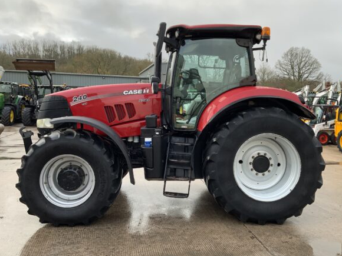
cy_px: 119
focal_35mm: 32
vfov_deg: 44.1
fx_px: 316
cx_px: 186
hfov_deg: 56.7
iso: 16
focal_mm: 3
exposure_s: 1/176
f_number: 1.8
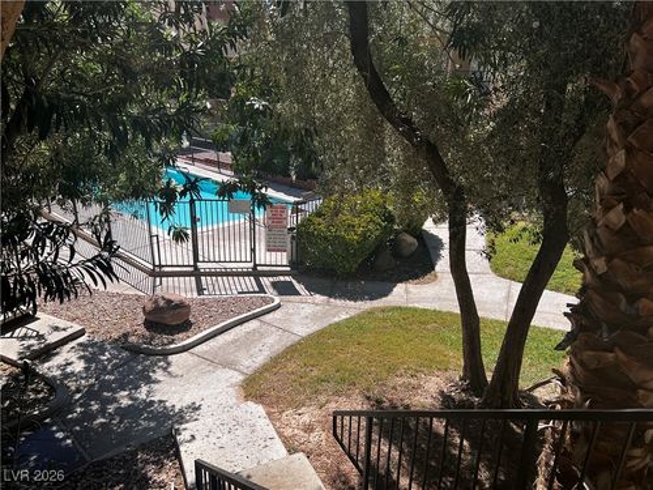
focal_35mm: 26
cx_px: 326
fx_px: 490
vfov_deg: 53.1
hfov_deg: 67.3
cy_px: 245
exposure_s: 1/3356
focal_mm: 5.7
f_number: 1.5
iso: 50
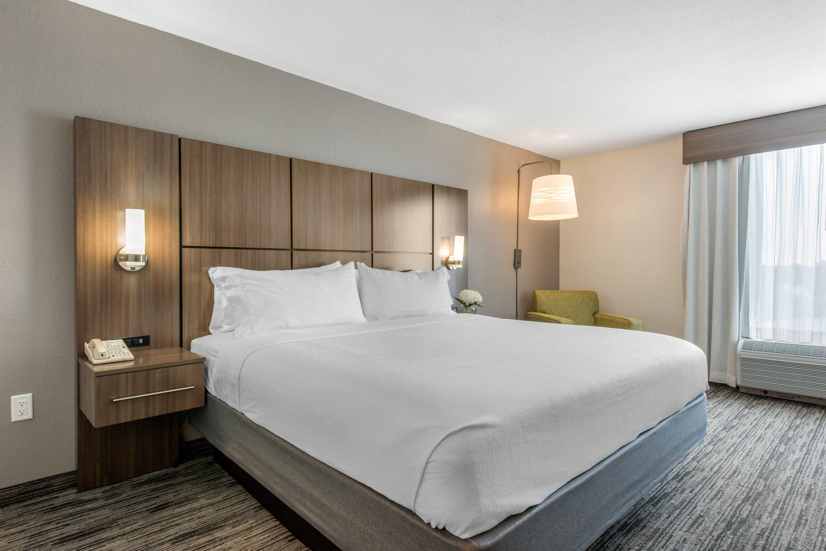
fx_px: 459
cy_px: 276
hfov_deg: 84.0
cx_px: 413
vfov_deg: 62.0
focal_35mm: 20
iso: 400
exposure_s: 1/25
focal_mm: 20
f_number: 11
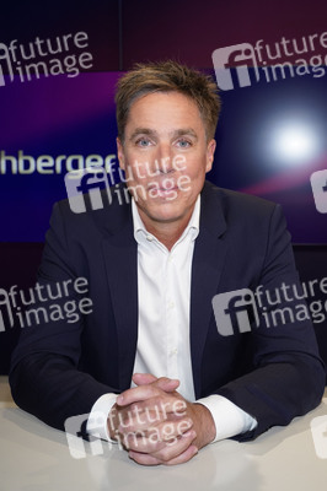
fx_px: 614
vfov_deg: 43.6
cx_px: 164
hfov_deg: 29.8
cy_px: 246
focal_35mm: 45
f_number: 5.6
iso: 2000
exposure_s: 1/160
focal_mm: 45
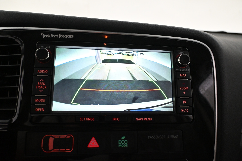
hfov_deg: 61.9
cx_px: 121
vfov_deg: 43.6
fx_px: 202
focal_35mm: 30
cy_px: 80
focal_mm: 20
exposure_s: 1/125
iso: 2800
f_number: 3.8
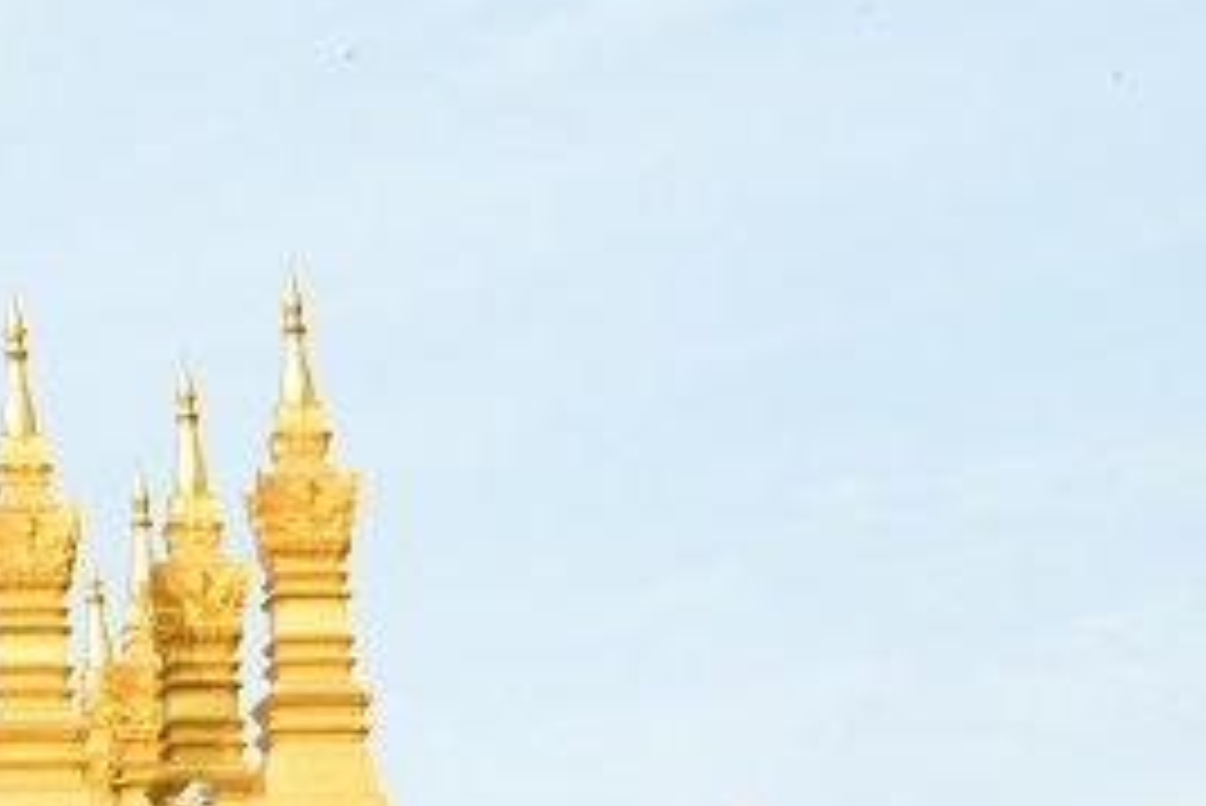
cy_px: 696
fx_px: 6407
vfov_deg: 7.2
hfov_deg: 10.1
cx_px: -999
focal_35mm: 191
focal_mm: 35.4
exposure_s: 1/500
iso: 100
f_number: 4.5
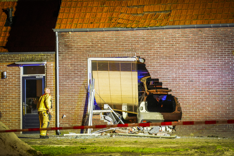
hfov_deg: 10.9
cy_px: 78
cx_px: 117
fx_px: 1222
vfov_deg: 7.3
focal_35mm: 188
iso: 3200
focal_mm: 188
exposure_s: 1/30
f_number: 2.8
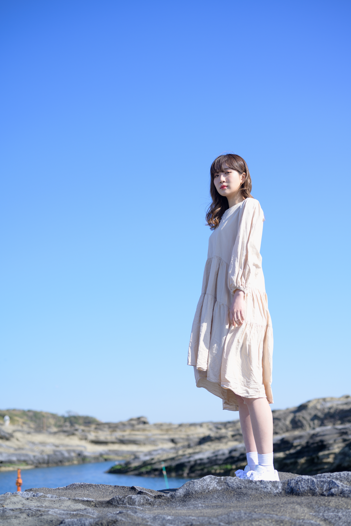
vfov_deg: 39.6
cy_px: 263
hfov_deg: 27.0
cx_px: 176
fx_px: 731
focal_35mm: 50
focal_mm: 50
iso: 64
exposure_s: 1/1000
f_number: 2.8
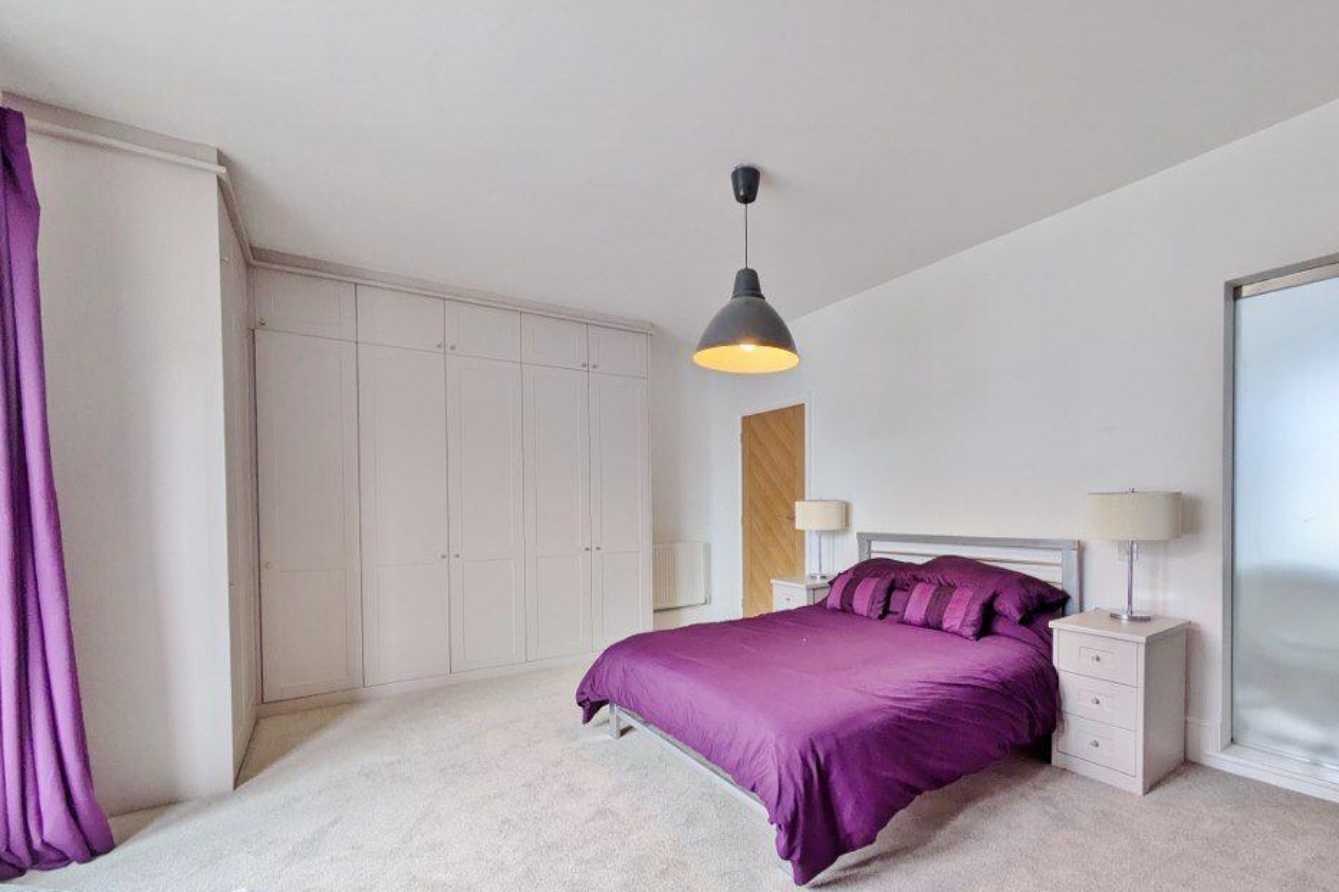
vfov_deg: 73.2
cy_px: 521
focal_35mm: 16
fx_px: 595
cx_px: 718
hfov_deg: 96.6
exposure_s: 1/50
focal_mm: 1.83
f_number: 2.2
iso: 57
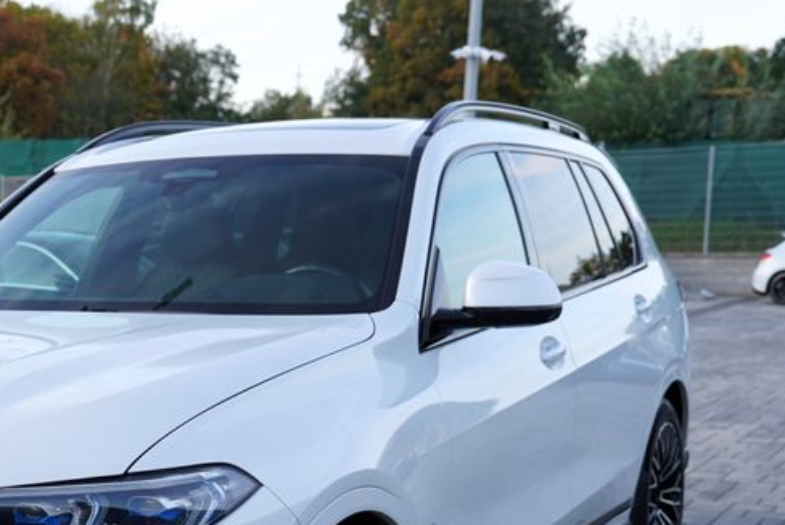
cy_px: 495
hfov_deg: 29.5
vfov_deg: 20.4
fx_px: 1418
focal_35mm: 65
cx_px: 60
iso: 160
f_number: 4
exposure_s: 1/160
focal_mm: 31
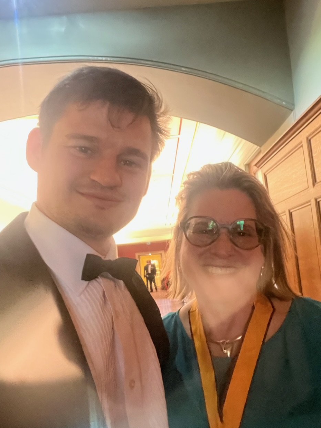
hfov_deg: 45.4
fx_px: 383
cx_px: 165
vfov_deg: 58.3
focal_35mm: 31
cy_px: 220
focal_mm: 2.71
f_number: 2.2
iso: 1000
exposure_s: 1/17
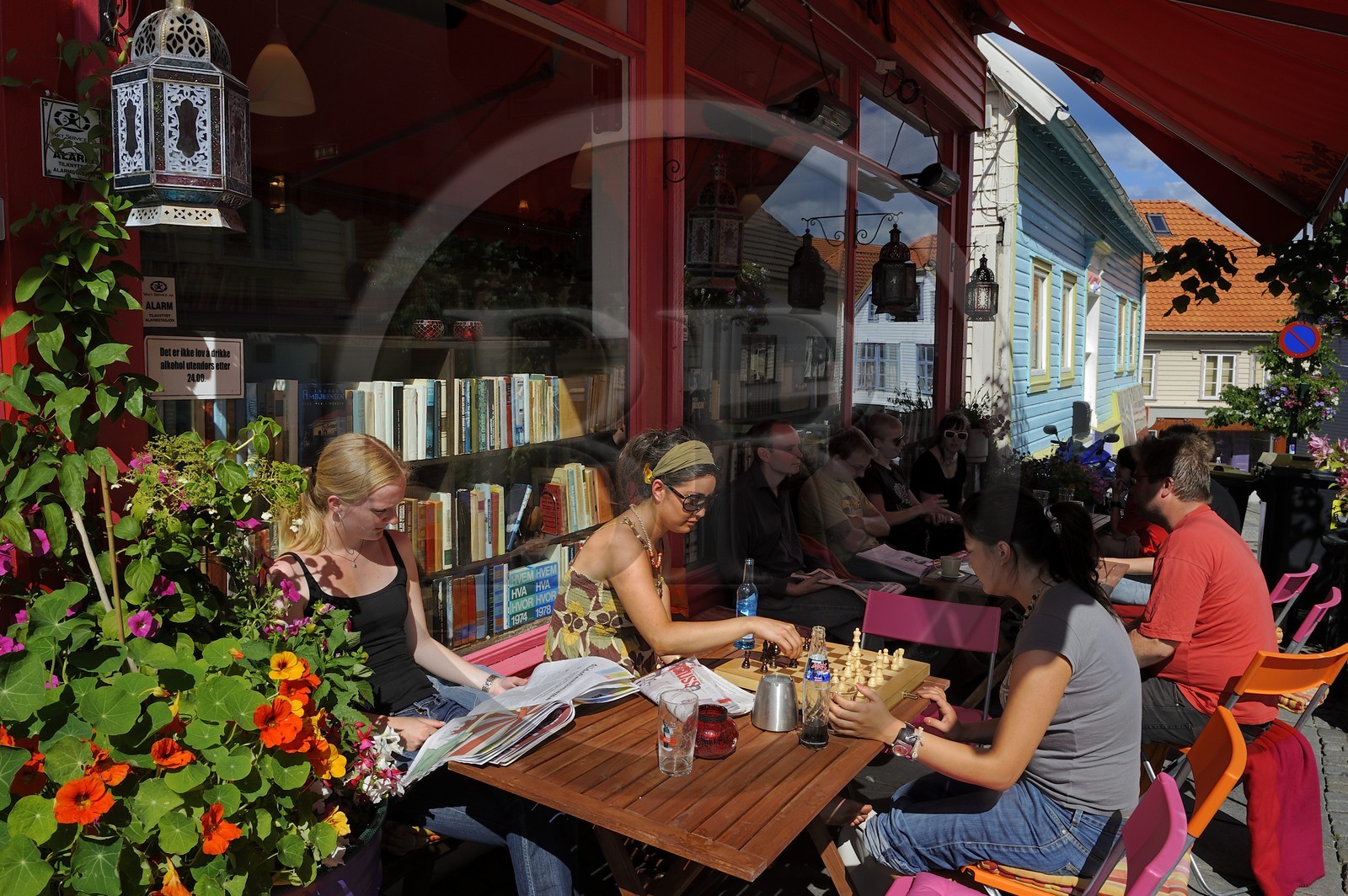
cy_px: 448
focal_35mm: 24
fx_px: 898
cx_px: 674
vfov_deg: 53.1
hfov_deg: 73.8
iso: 200
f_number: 16
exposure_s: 1/80
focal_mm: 24
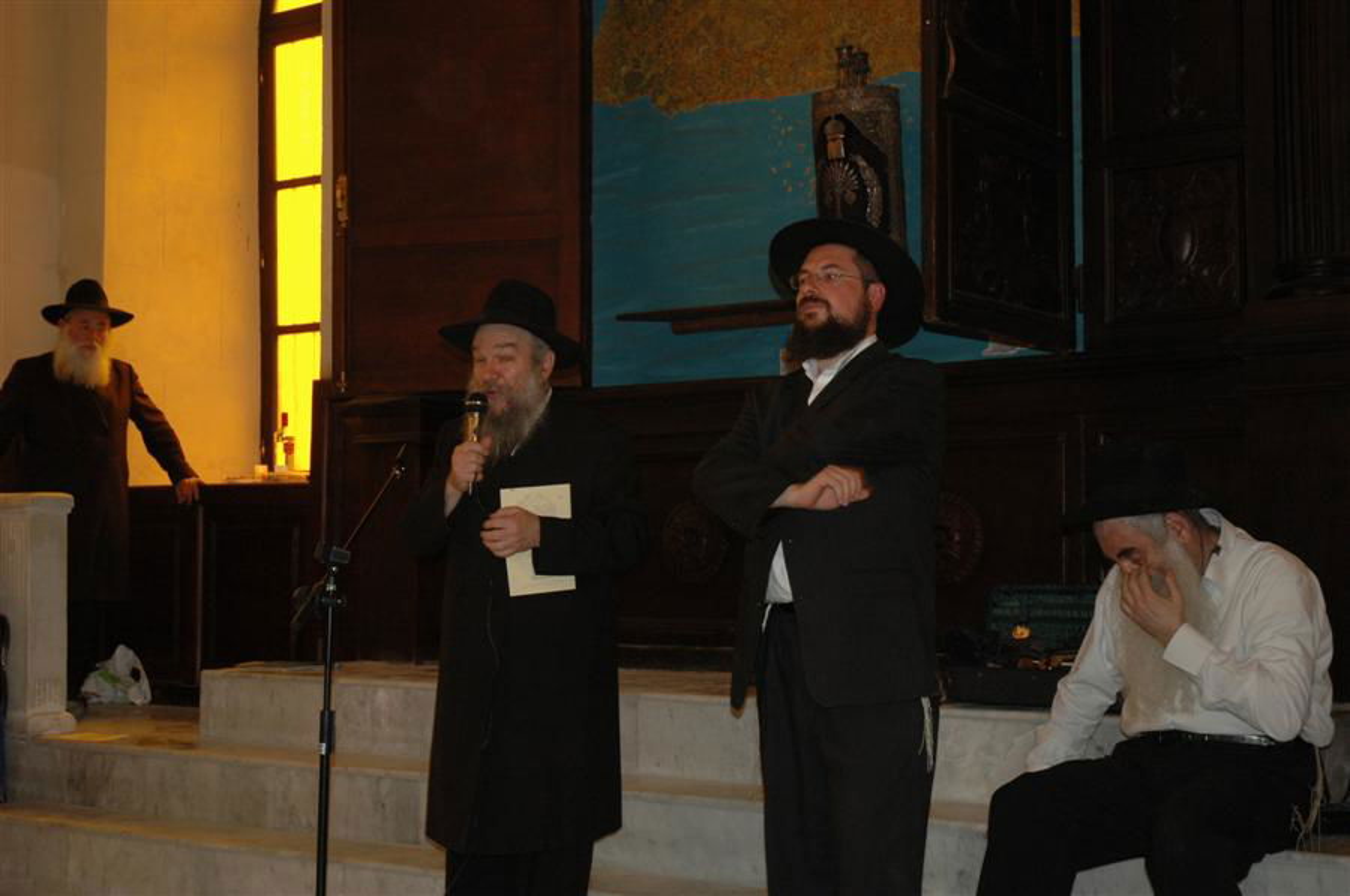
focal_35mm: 52
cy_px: 448
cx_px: 675
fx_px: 1967
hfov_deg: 37.9
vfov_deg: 25.7
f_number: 4.2
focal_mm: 35
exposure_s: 1/60
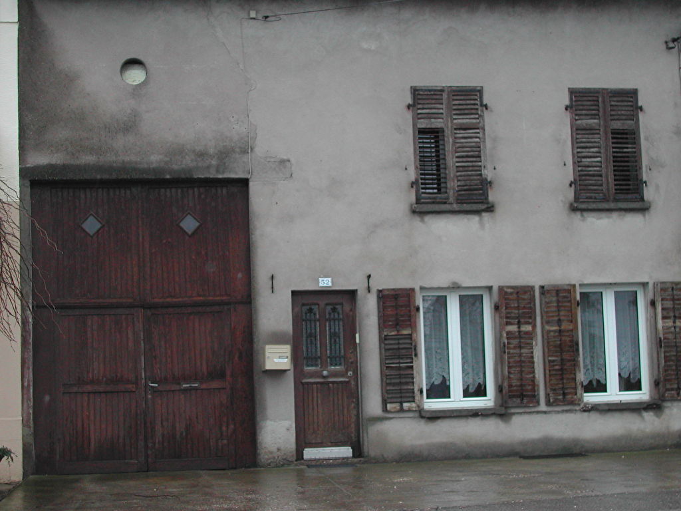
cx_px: 340
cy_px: 256
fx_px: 1318
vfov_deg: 21.9
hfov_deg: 29.0
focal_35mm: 67
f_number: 3.7
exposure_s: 1/60.1
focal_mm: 14.2
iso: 157
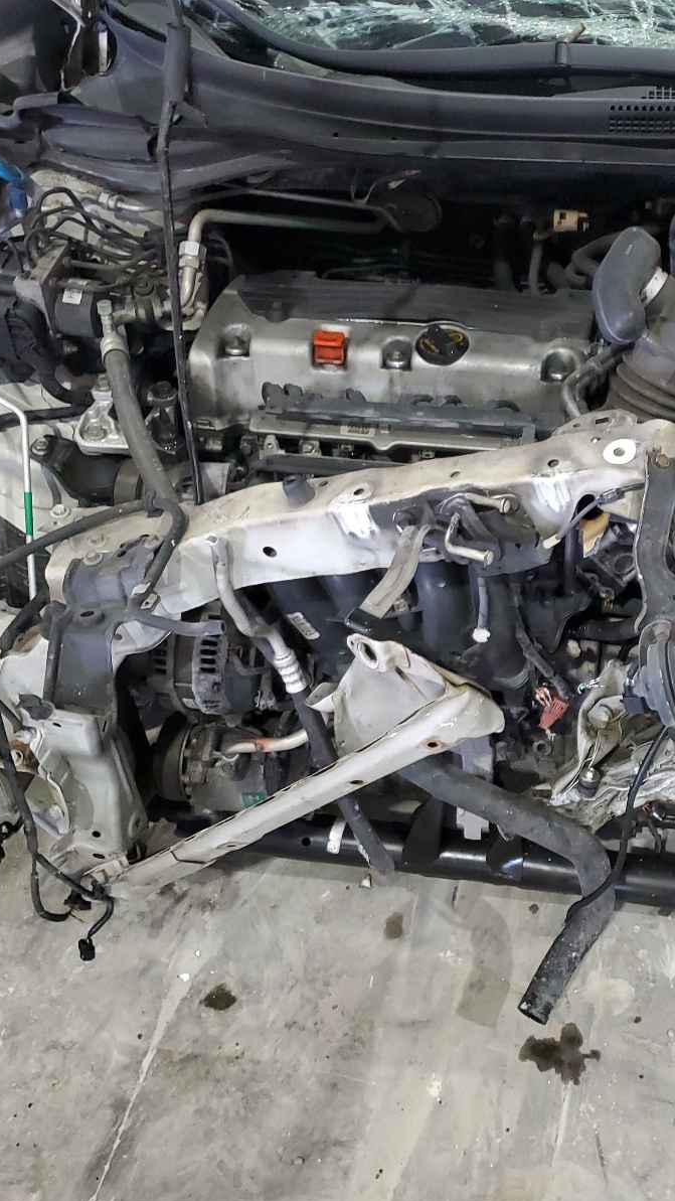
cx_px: 563
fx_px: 1209
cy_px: 603
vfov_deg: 52.8
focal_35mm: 38
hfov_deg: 30.3
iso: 320
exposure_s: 1/30
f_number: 1.5
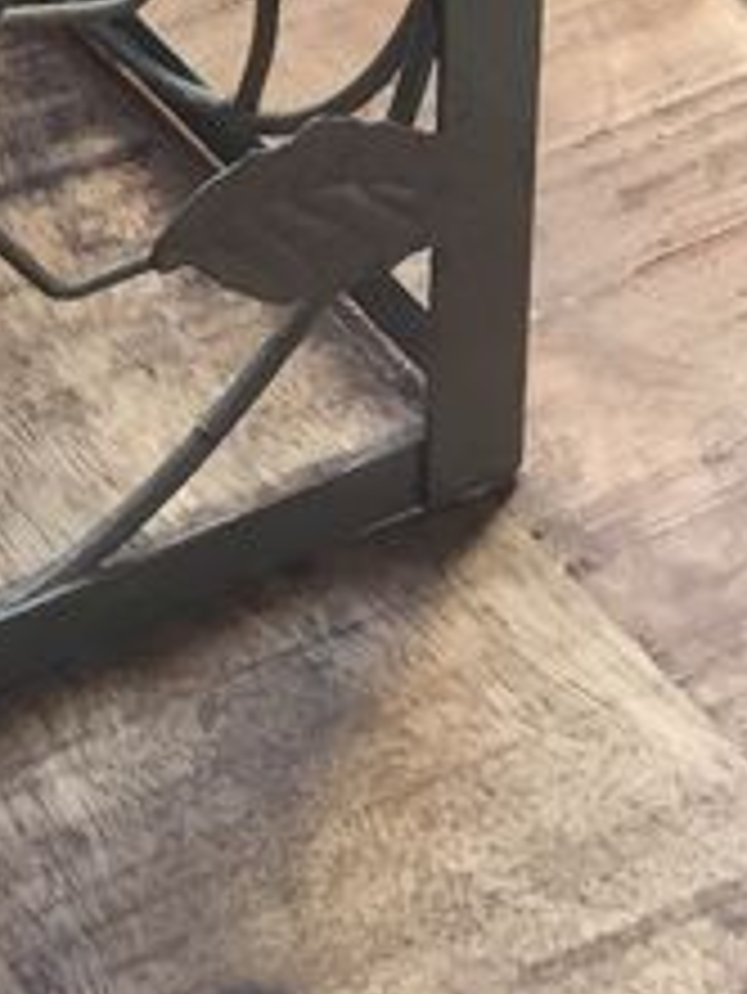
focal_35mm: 131
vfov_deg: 12.8
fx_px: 3766
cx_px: -428
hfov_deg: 10.8
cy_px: -1088
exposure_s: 1/33
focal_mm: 4.15
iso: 40
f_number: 2.2
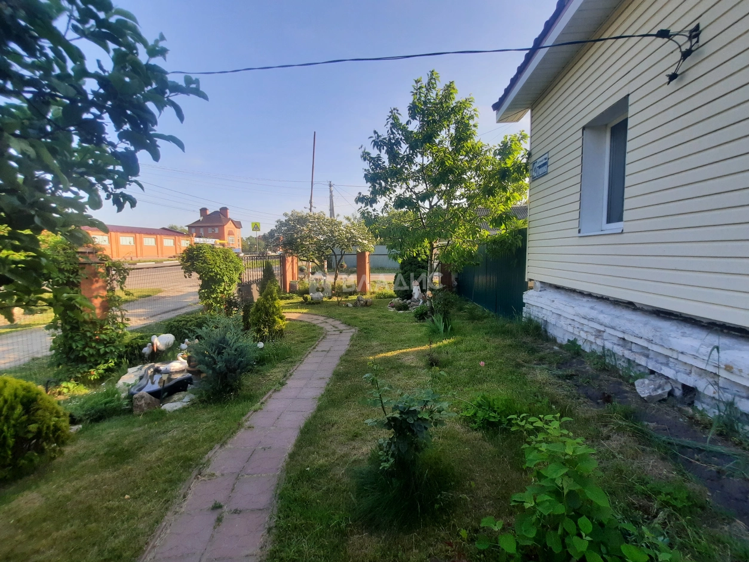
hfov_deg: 106.2
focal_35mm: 13
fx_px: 281
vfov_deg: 89.9
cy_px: 281
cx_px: 374
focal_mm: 1.74
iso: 40
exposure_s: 1/570
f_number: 2.2
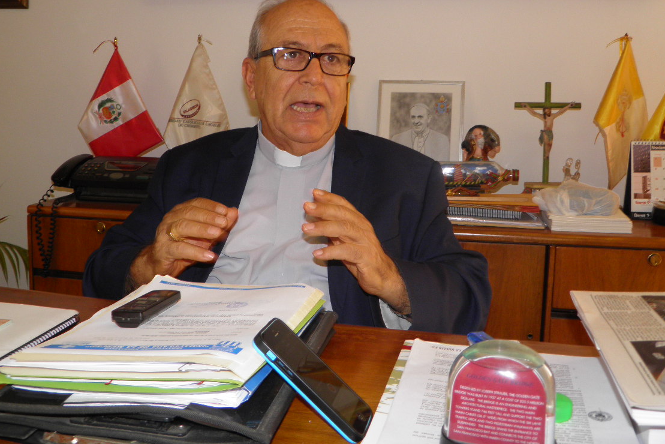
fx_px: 665
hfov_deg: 53.0
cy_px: 172
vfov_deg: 36.7
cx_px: 298
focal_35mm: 36
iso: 100
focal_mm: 5.5
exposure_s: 1/40
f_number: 3
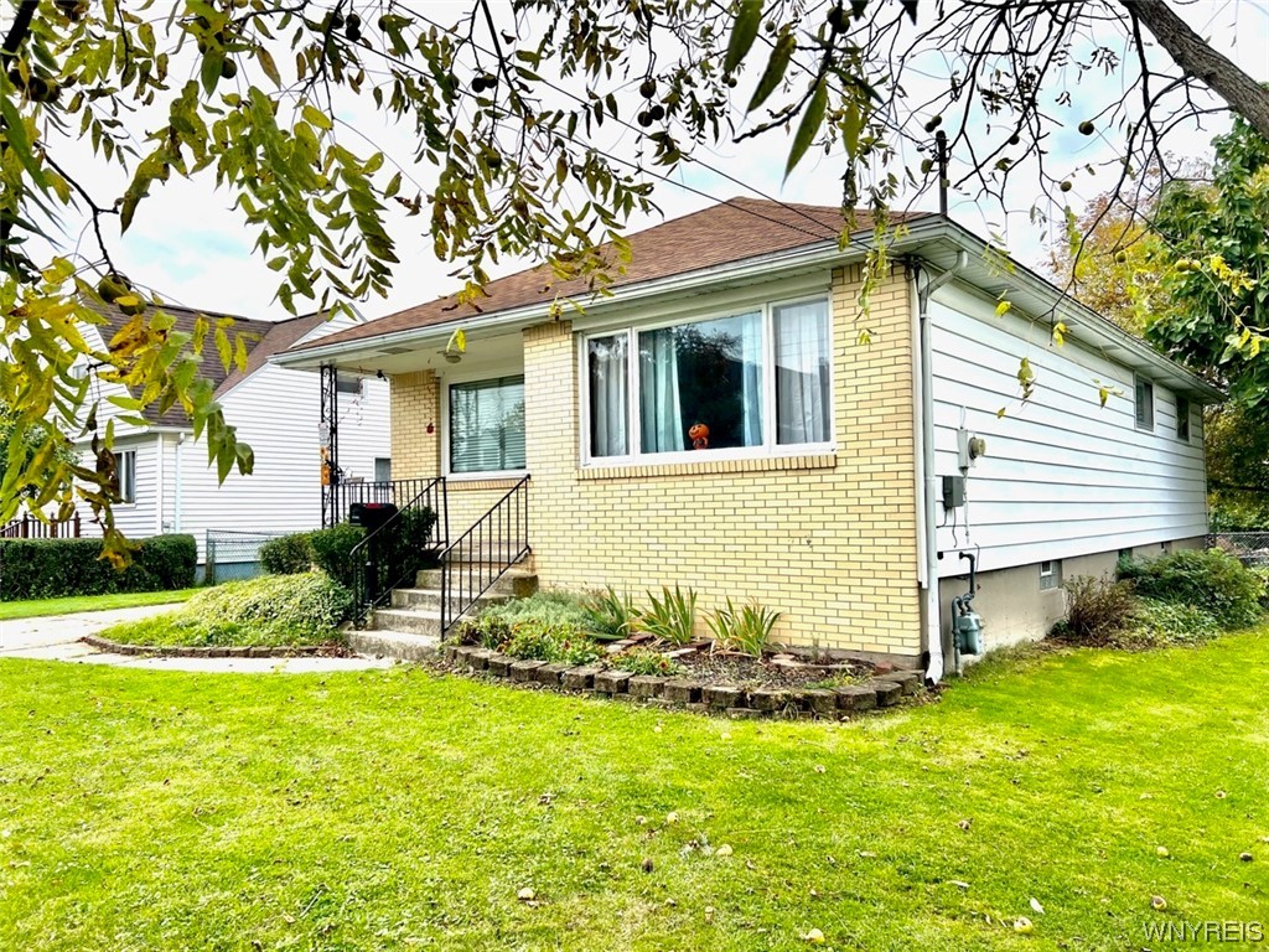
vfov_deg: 53.1
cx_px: 634
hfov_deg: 67.3
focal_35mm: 26
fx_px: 953
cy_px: 476
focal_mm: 5.7
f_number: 1.5
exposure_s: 1/2008
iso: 50
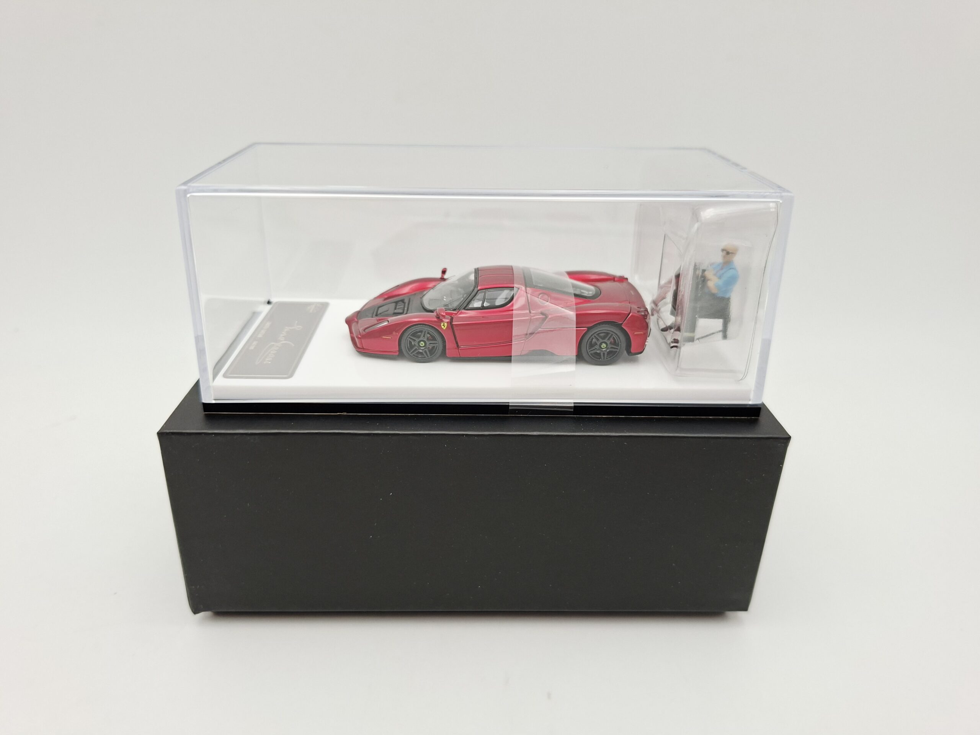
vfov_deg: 58.9
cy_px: 368
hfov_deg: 73.9
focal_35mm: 23
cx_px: 490
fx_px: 651
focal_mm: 5.54
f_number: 1.8
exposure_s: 1/287
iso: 50
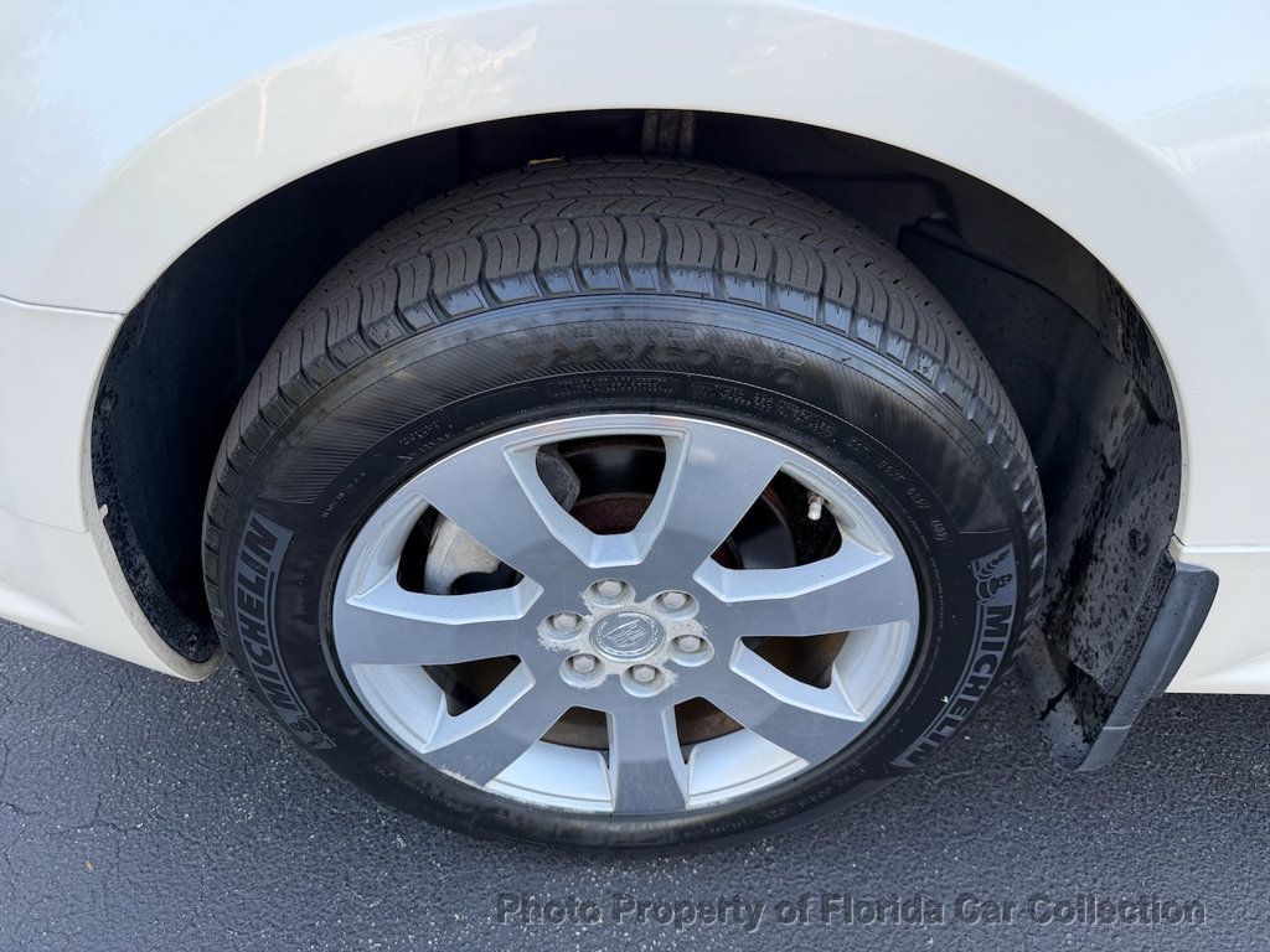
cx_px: 635
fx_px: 881
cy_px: 476
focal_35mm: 24
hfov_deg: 71.6
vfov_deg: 56.8
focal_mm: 6.76
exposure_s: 1/177
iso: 80
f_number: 1.78
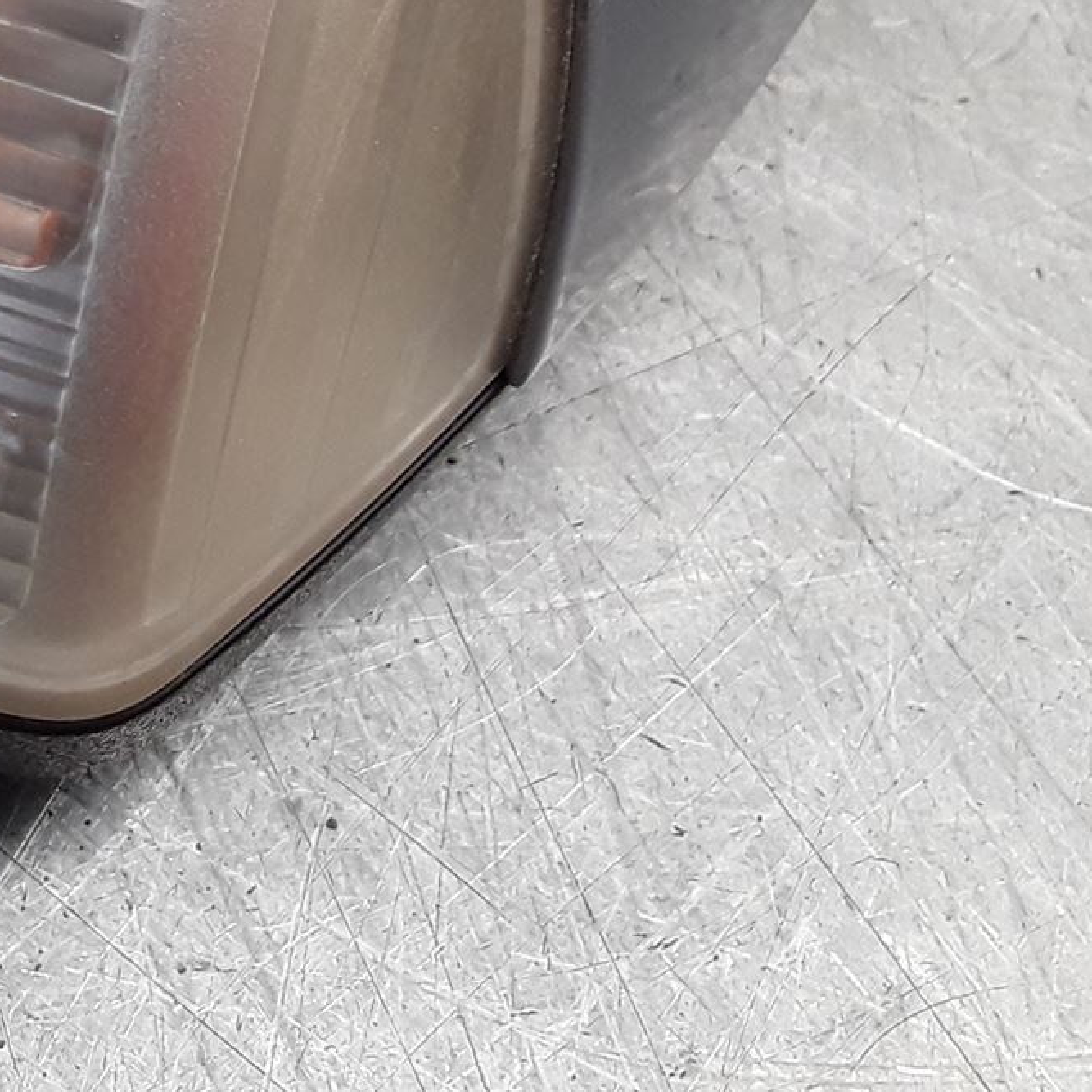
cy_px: -85
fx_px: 2712
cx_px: -306
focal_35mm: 76
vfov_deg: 21.7
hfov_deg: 20.8
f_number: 1.9
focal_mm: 2.91
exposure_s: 1/100
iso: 64
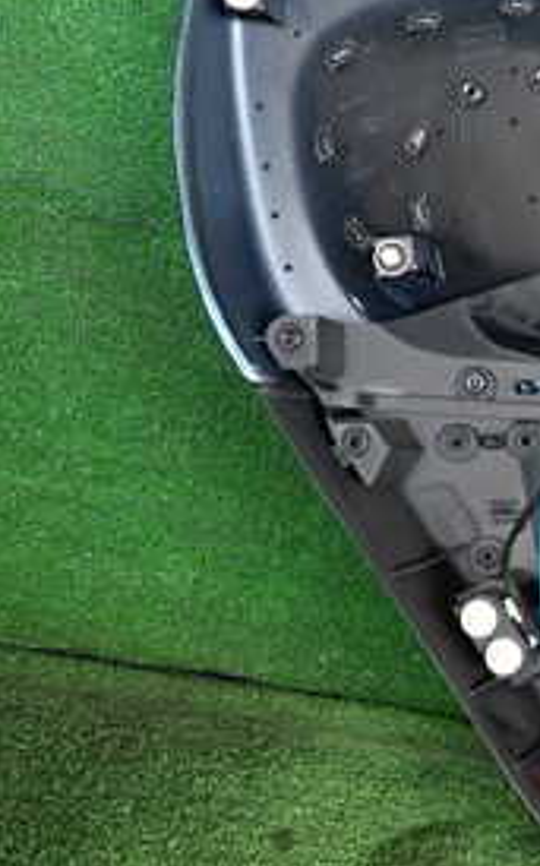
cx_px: 887
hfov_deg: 18.7
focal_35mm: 58
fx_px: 1367
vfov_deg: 35.1
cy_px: 449
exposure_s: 1/125
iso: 400
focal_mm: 4.5
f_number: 2
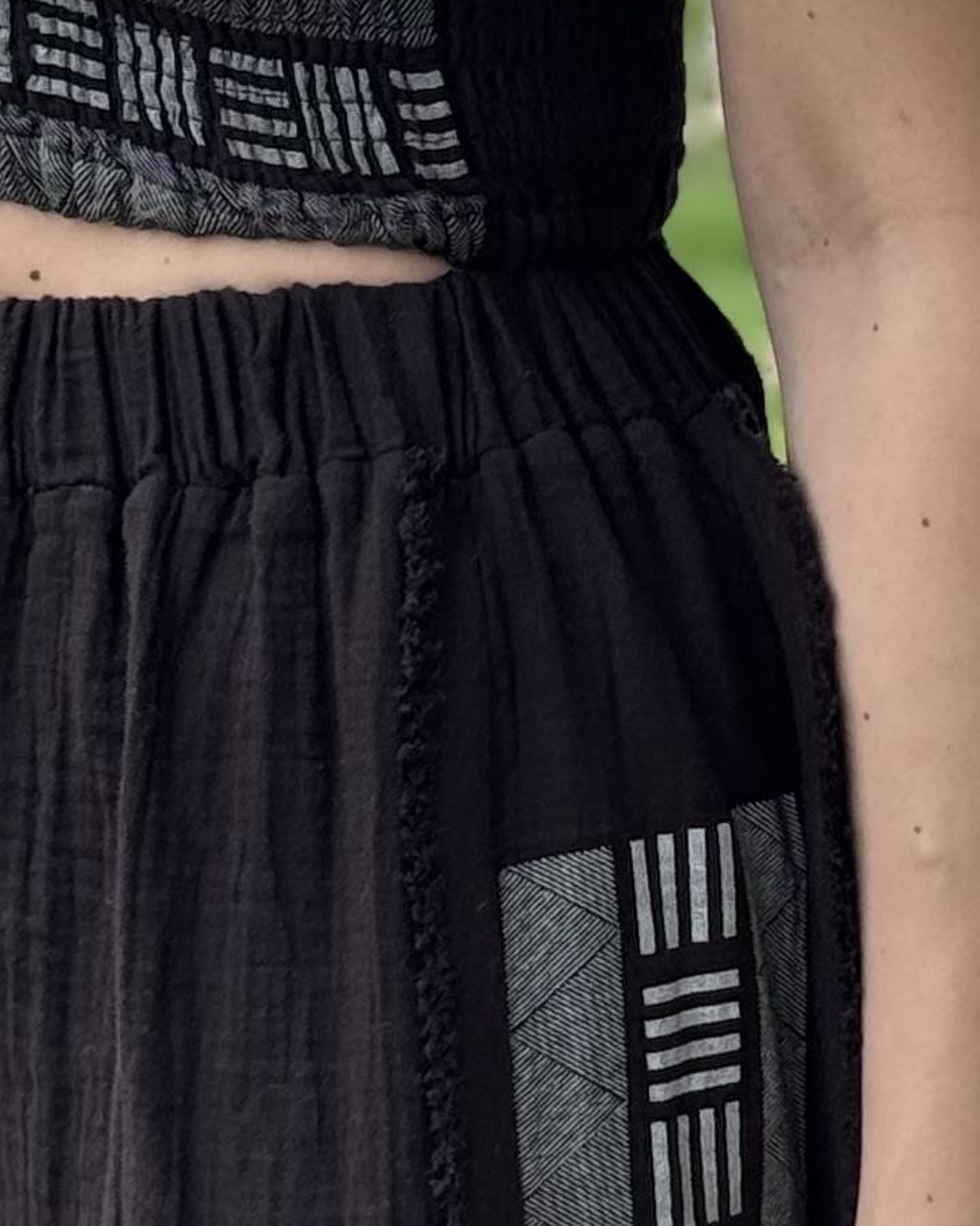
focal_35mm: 210
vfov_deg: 9.2
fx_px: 7614
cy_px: 812
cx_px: 436
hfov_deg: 7.4
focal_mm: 6.76
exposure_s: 1/477
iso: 64
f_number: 1.78
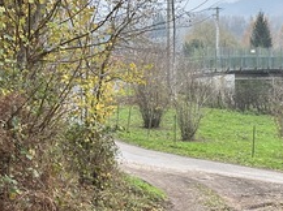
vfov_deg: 11.1
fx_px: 1086
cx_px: 193
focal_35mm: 133
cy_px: 162
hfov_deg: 14.8
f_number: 1.78
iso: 64
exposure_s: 1/121
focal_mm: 6.86
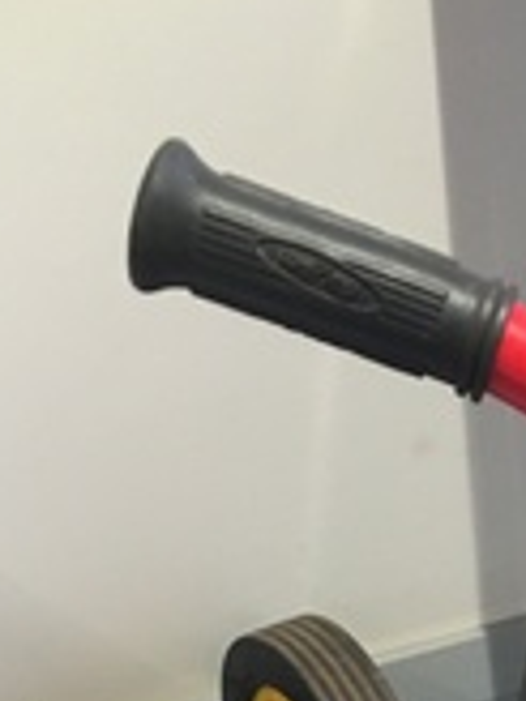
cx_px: 637
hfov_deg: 13.6
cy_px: 1124
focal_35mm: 106
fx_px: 2148
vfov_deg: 16.5
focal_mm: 4.15
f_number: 2.2
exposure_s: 1/33
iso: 160
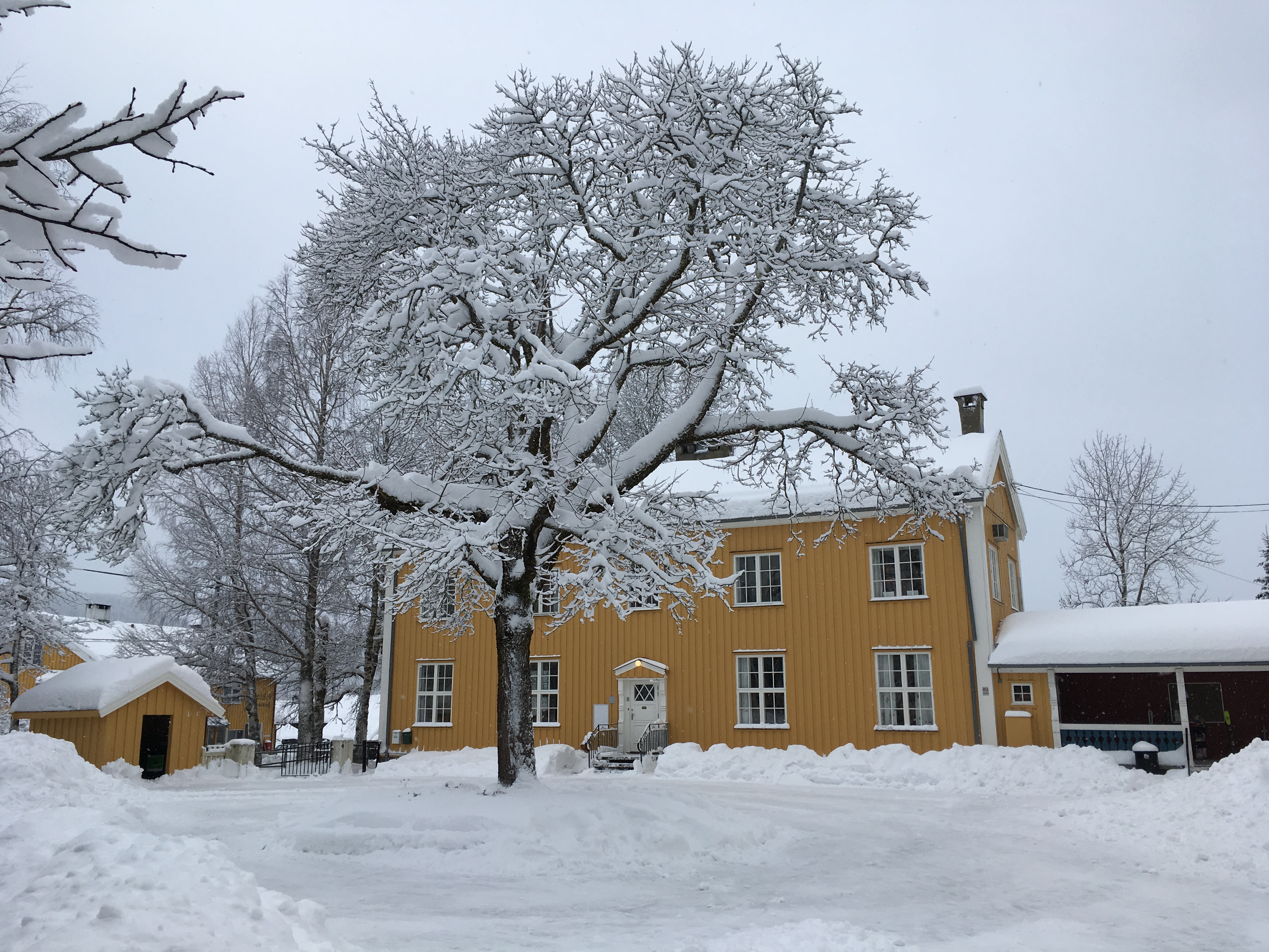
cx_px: 634
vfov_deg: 48.2
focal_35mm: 29
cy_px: 476
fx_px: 1063
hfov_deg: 61.7
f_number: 2.2
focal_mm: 4.15
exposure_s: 1/553
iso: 25
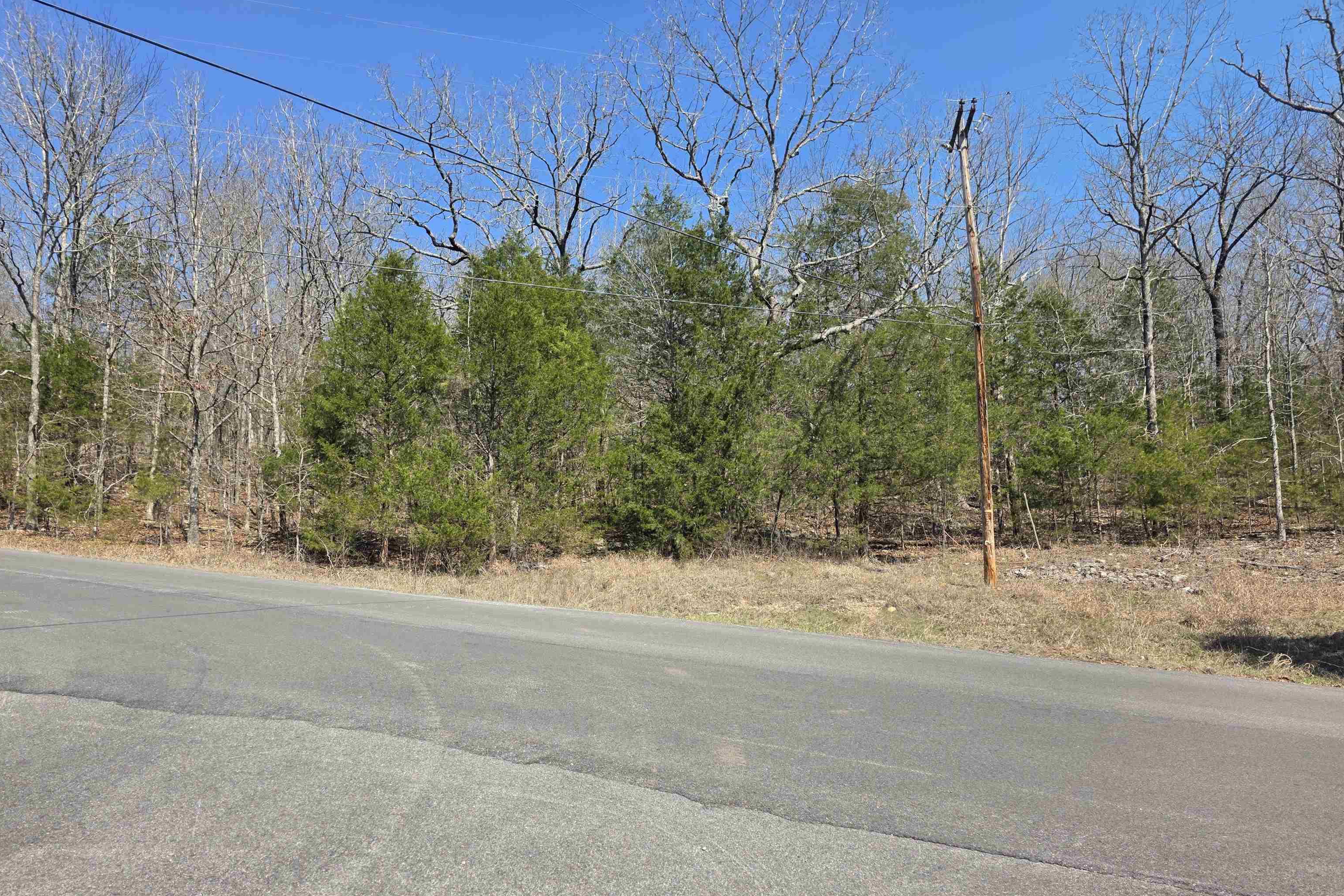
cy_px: 499
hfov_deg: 73.7
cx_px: 672
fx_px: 896
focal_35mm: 24
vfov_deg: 53.0
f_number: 1.7
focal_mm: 6.3
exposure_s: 1/3273
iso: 80
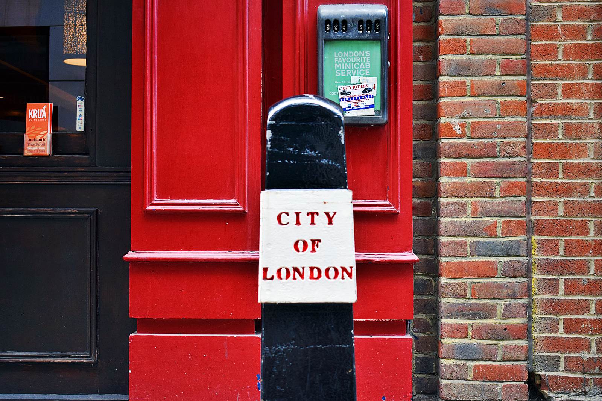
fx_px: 853
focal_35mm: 51
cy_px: 200
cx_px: 301
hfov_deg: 38.9
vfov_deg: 26.5
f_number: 4.5
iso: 400
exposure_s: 1/60
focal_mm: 34
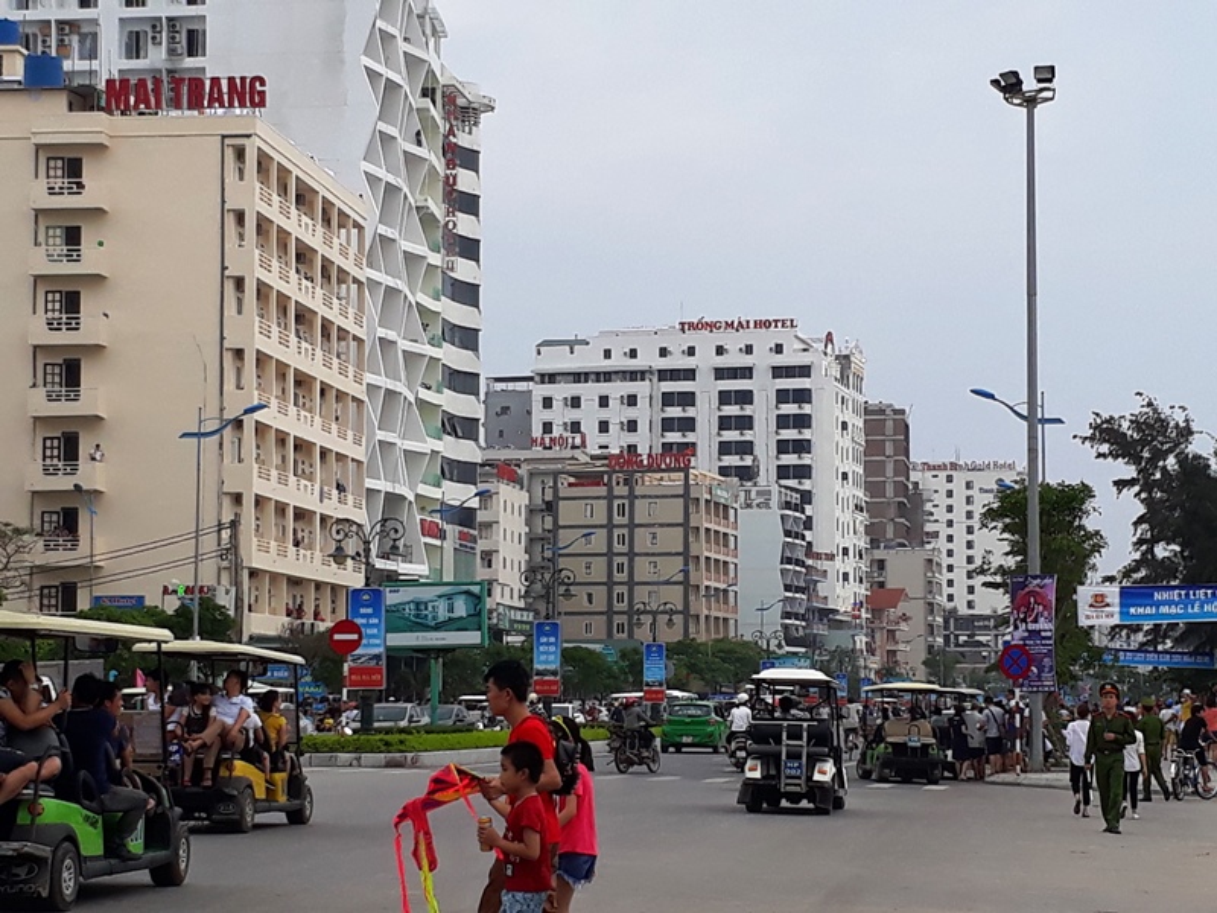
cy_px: 456
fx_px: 949
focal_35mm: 27
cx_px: 608
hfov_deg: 65.3
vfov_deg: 51.4
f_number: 1.9
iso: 40
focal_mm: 3.6
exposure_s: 1/374
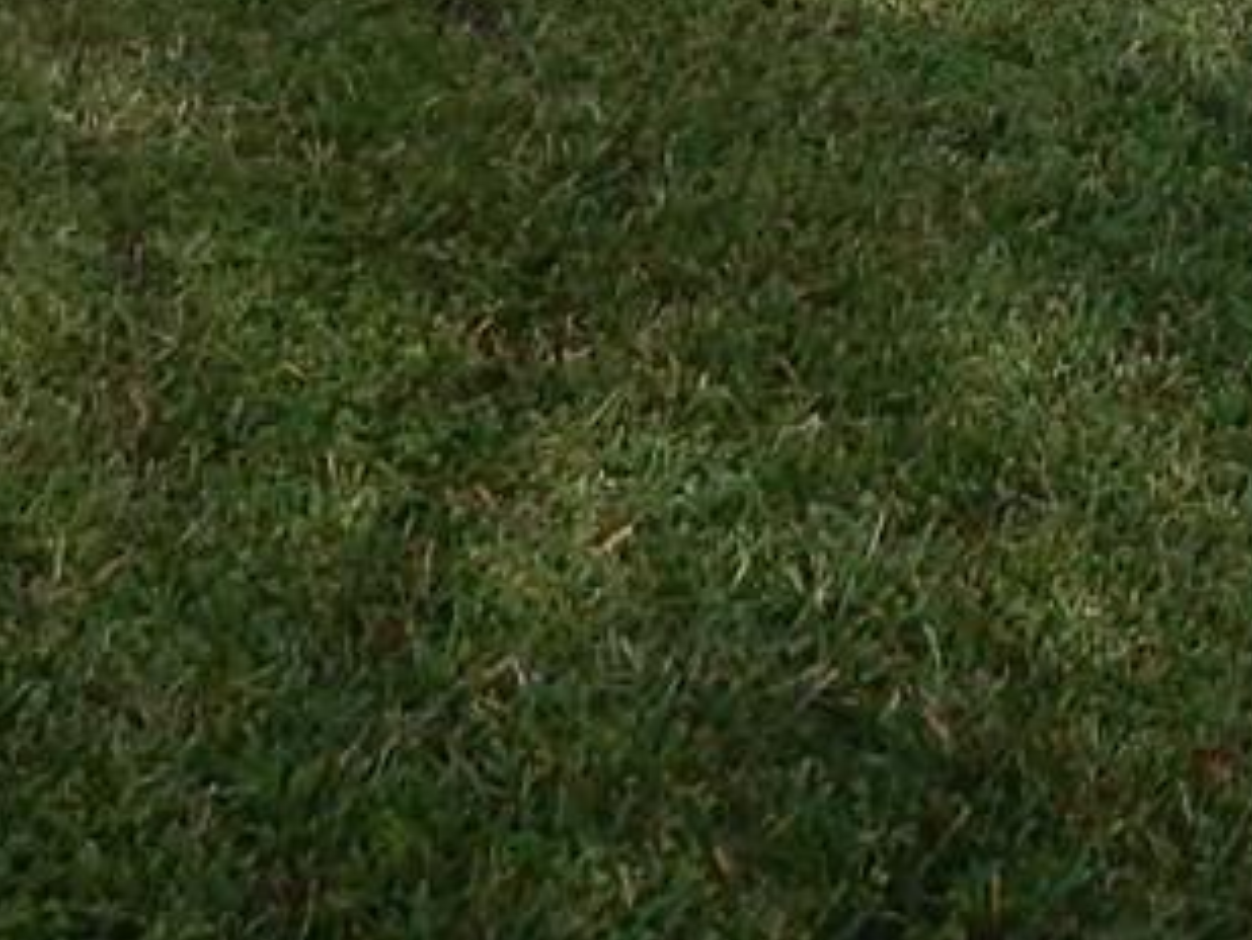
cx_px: 1572
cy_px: -1033
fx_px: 4125
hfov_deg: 16.4
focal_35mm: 114
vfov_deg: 11.5
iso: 125
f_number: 3
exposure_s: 1/1250
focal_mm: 4
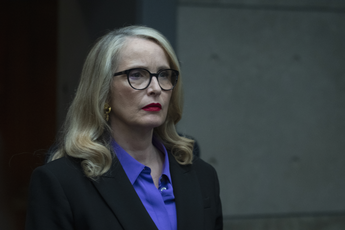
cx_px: 172
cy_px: 115
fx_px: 1936
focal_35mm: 202
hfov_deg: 10.2
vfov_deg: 6.8
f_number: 2.2
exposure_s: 1/250
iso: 3200
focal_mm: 135
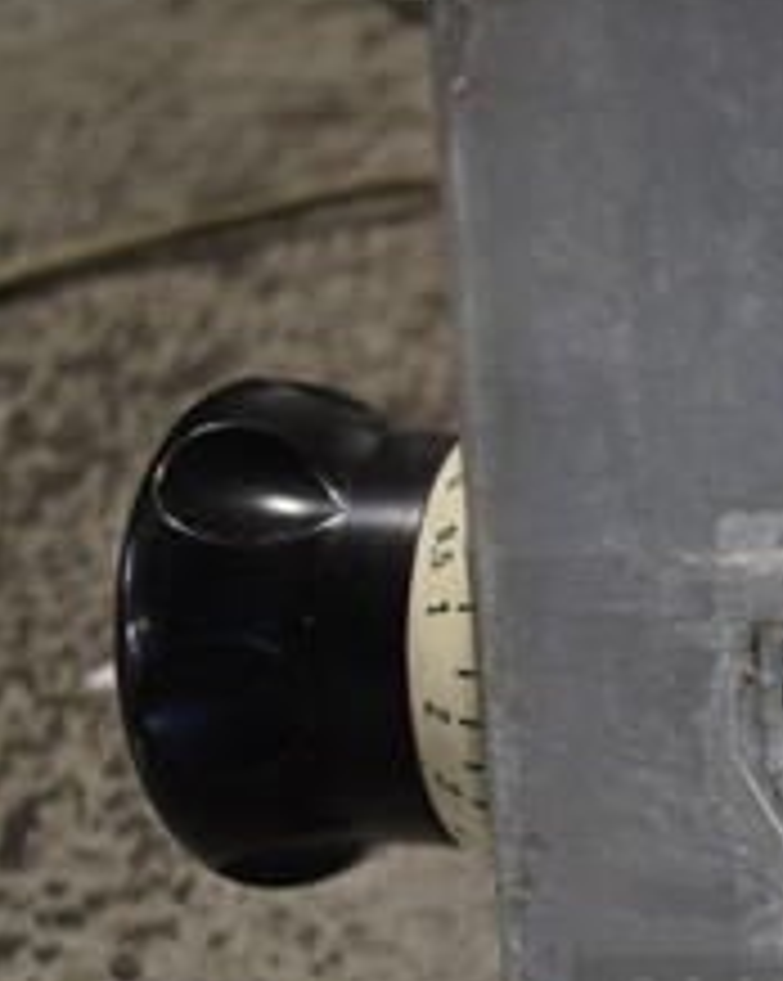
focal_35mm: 71
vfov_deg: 26.2
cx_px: 1076
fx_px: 2060
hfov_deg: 19.5
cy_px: 814
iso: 360
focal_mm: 18
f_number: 3.5
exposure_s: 1/30
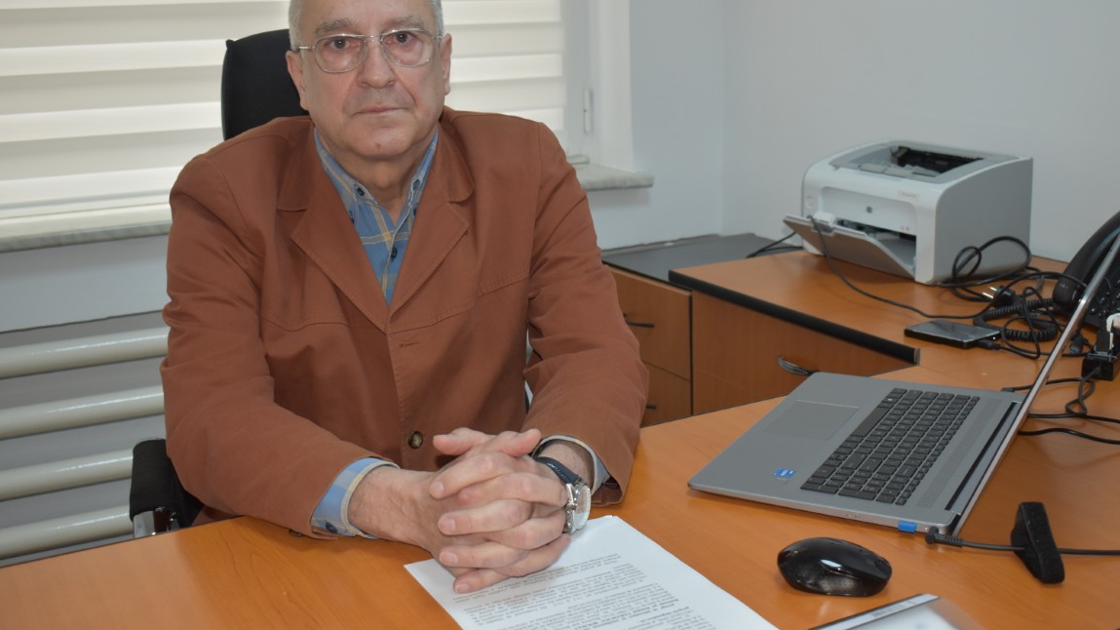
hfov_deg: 47.8
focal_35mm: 43
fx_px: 1263
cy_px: 256
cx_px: 560
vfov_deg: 27.9
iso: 800
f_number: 4.5
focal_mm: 27
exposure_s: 1/80
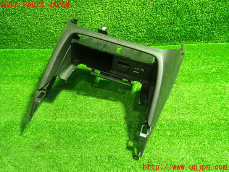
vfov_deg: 46.8
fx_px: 198
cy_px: 86
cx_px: 114
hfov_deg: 60.0
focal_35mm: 30
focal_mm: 5.4
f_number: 2.3
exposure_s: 1/30
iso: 800
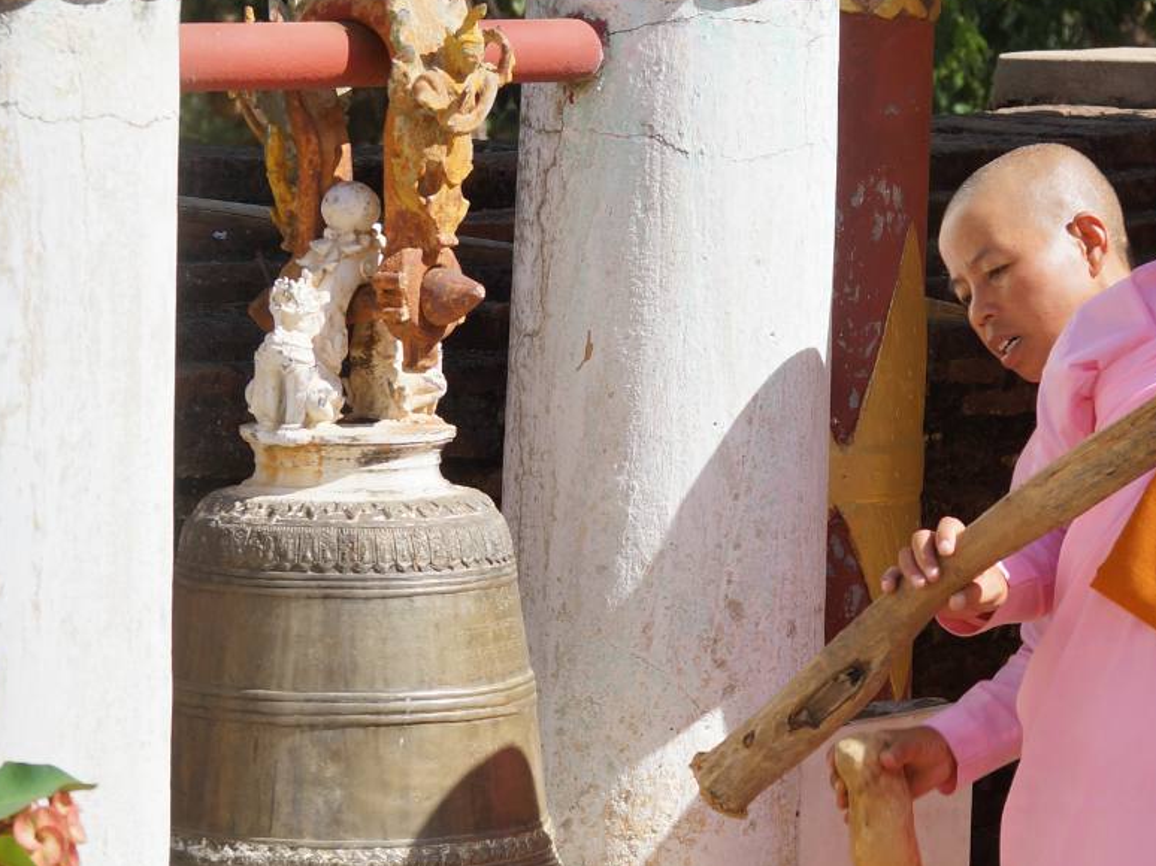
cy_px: 527
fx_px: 5575
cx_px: 700
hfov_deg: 11.8
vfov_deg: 8.9
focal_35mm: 167
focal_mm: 70
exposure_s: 1/250
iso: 100
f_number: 8
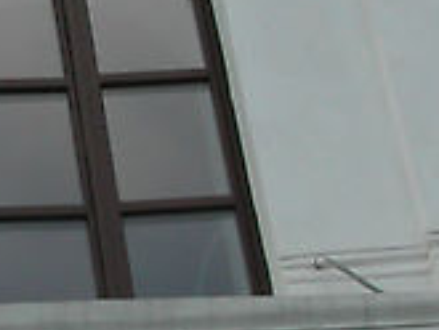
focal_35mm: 191
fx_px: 2424
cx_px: -357
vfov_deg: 7.8
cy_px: 225
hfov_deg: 9.8
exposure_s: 1/216
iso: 100
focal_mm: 8.9
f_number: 5
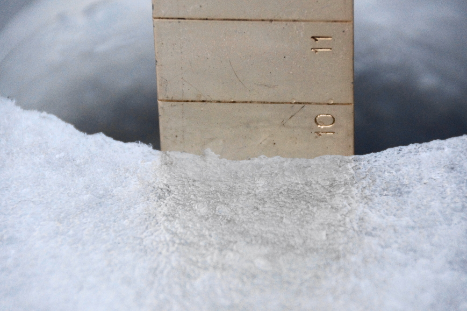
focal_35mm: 375
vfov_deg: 3.7
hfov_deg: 5.5
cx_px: 234
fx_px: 4864
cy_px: 156
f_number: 6.3
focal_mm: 250
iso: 1000
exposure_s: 1/400
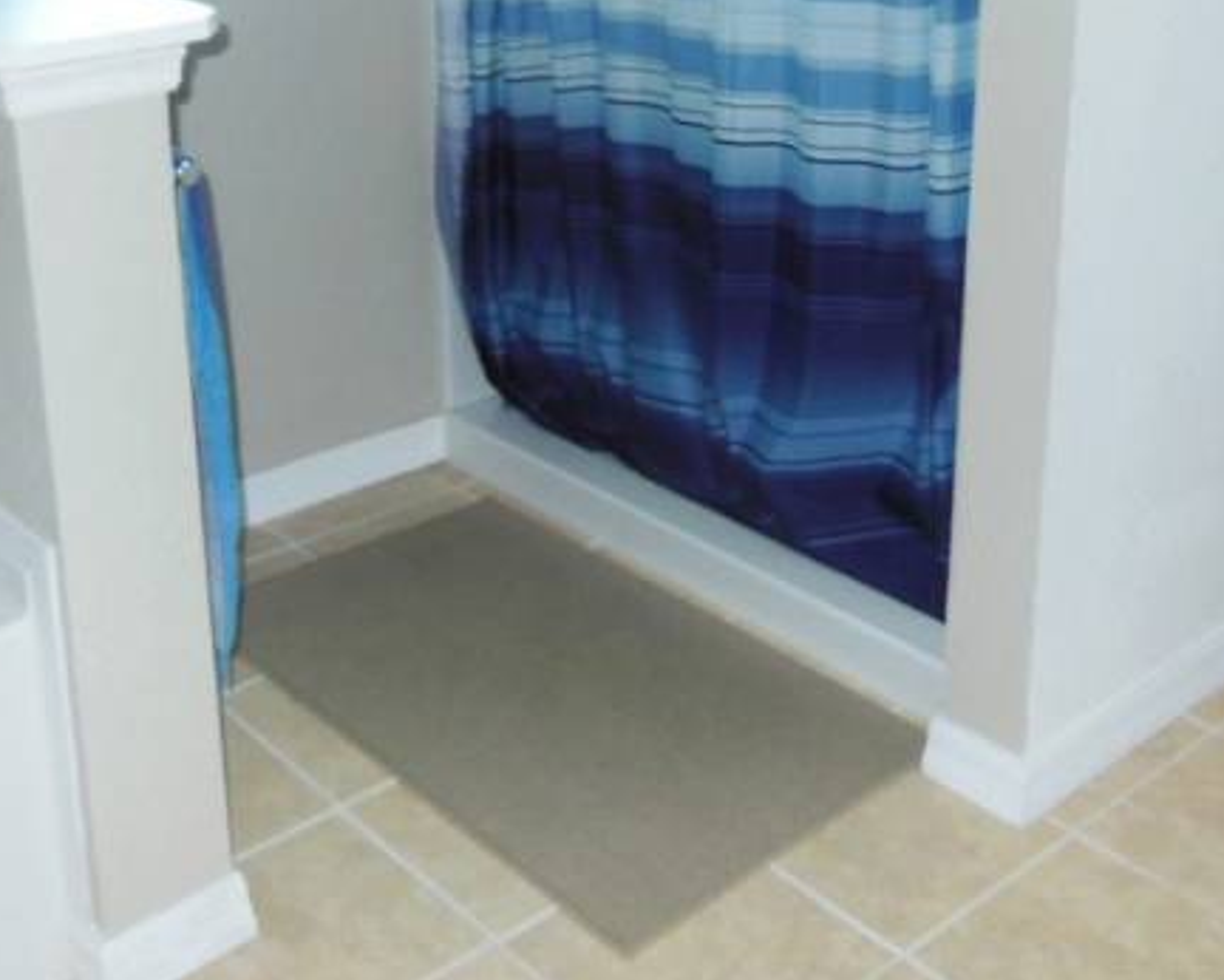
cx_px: 660
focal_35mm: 48
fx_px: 1740
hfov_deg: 38.7
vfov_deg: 30.6
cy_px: 169
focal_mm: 4.5
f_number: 3.5
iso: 200
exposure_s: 1/25
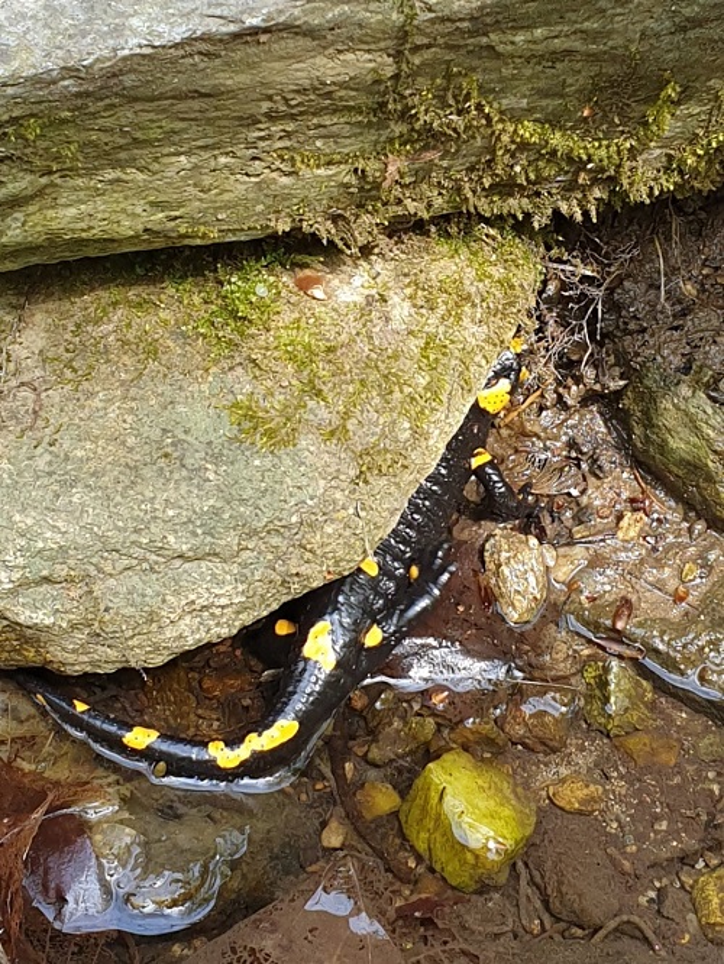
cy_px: 482
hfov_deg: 53.1
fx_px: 725
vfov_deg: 67.3
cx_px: 362
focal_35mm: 26
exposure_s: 1/100
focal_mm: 4.3
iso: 80
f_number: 2.4
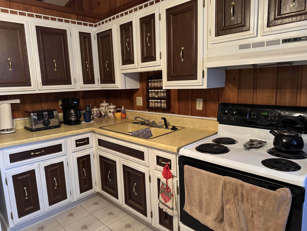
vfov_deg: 56.8
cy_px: 116
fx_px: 213
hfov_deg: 71.6
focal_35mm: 24
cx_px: 154
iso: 800
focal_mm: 6.76
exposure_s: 1/60
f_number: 1.78
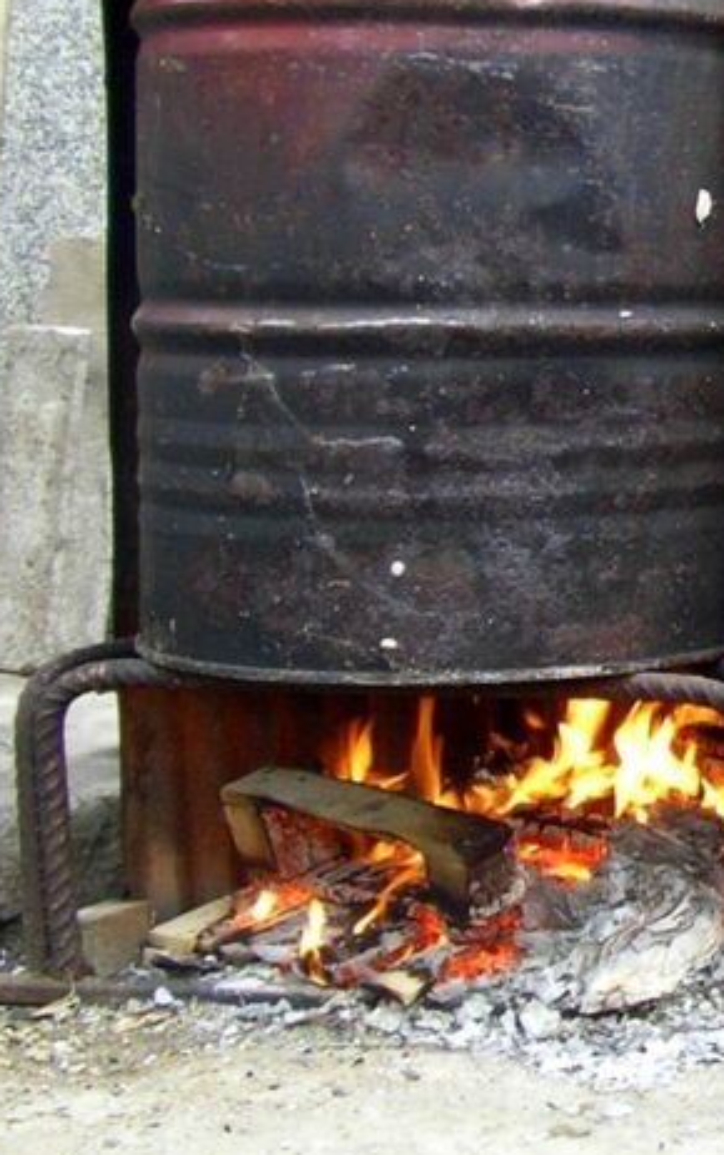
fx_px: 2805
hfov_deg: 13.8
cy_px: 392
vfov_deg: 23.2
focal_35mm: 89
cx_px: 1096
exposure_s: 1/20
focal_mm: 5.8
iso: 100
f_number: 2.9
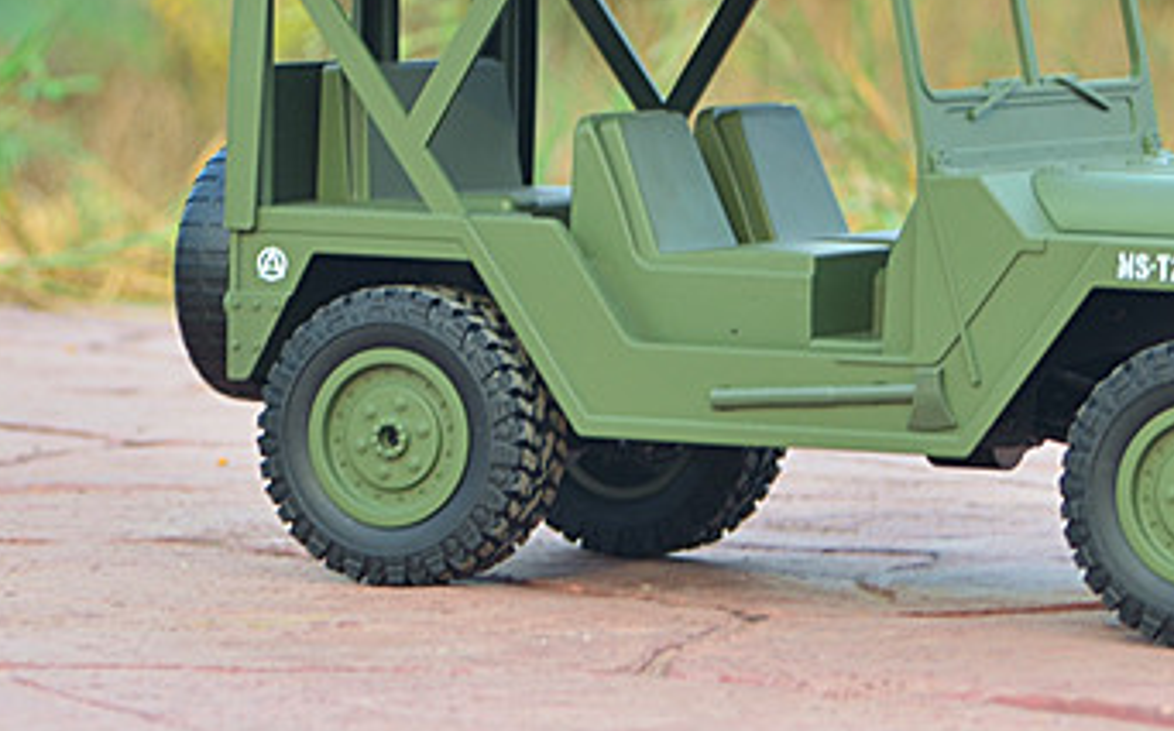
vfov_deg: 5.2
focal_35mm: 250
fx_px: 7991
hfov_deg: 8.4
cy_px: 194
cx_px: 934
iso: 100
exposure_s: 1/100
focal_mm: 70
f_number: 5.6
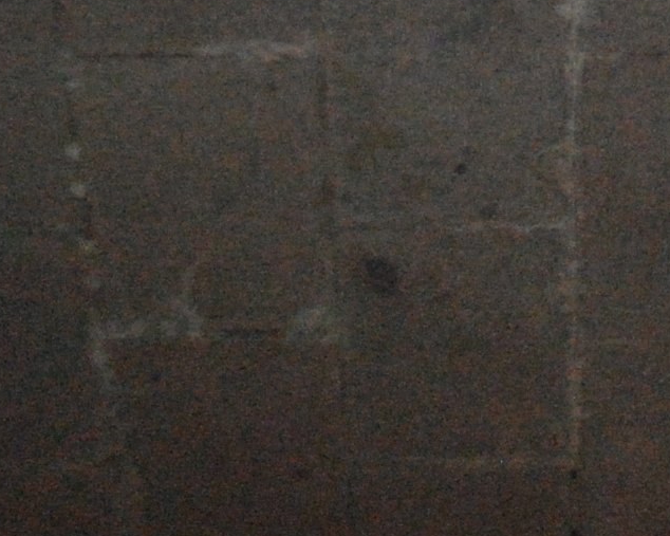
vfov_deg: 9.7
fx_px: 3073
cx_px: 633
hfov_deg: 12.3
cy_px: -202
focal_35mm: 155
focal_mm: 18
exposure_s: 1/30
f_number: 3.5
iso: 900
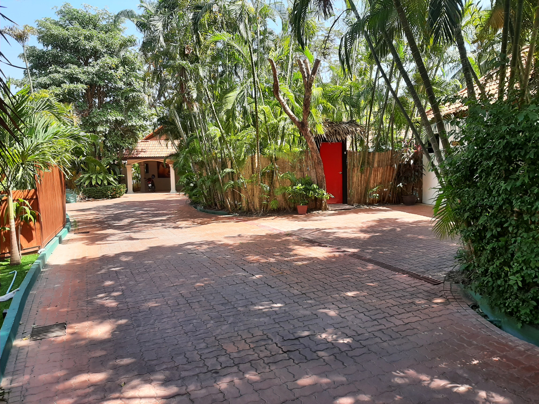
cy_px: 202
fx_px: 405
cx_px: 270
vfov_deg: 53.1
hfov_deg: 67.3
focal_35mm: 26
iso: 40
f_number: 1.7
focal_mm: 3.93
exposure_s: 1/522
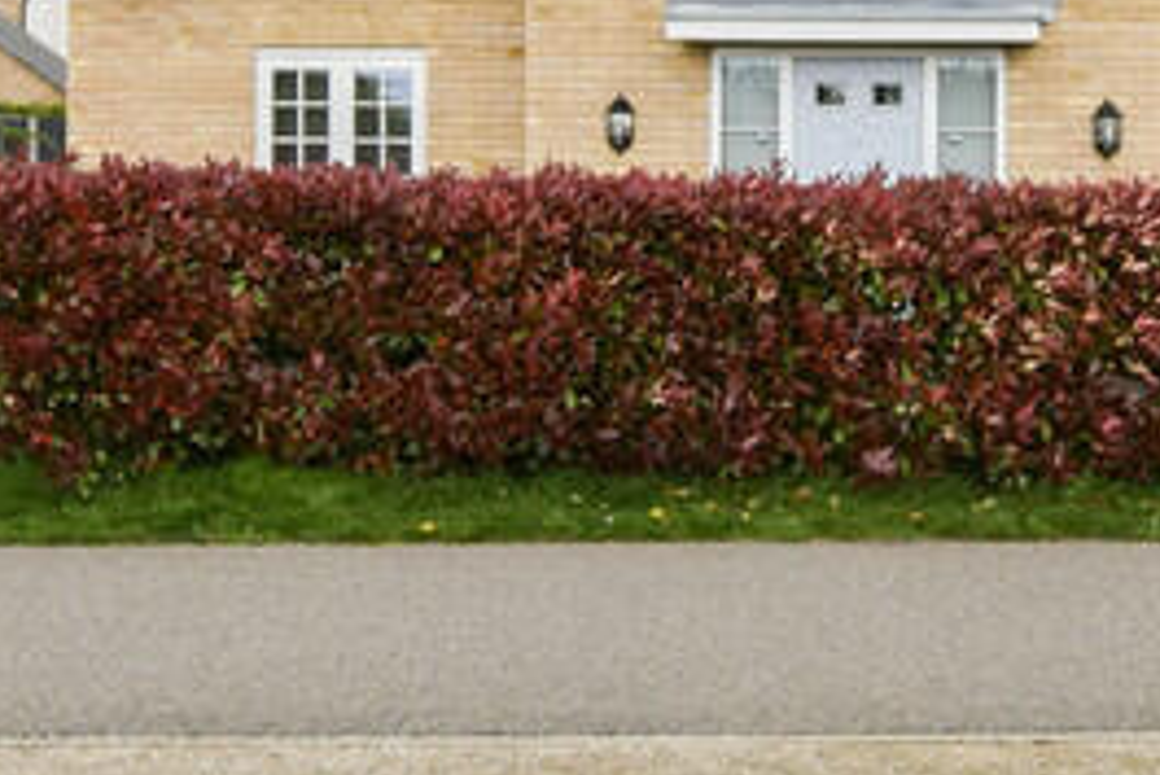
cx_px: 893
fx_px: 1870
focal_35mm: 58
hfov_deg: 33.7
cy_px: 46
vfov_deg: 22.7
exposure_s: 1/250
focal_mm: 10
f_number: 8
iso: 250
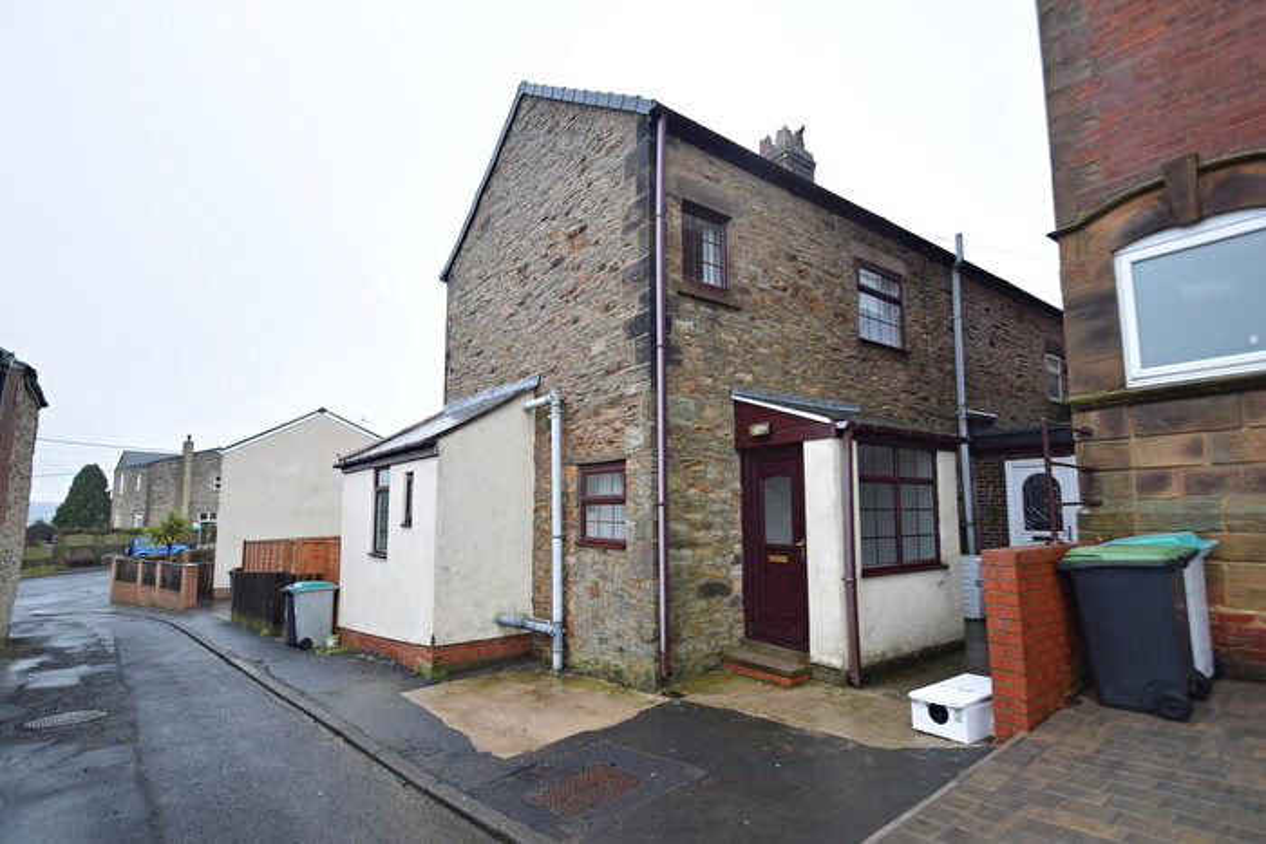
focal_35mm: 16
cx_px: 633
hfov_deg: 95.0
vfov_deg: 72.1
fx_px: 580
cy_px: 422
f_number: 6.3
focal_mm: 11
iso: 400
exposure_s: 1/160
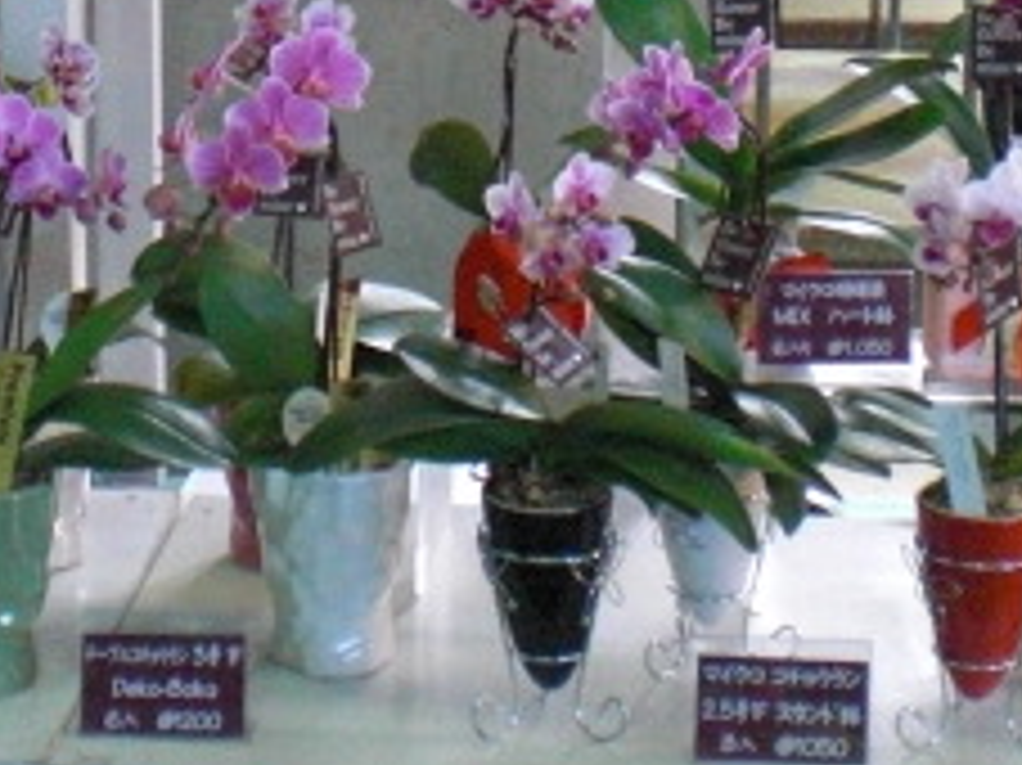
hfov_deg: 18.3
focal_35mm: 107
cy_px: -248
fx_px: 3157
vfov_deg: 13.3
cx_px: 338
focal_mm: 6.3
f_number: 3.1
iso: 800
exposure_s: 1/25
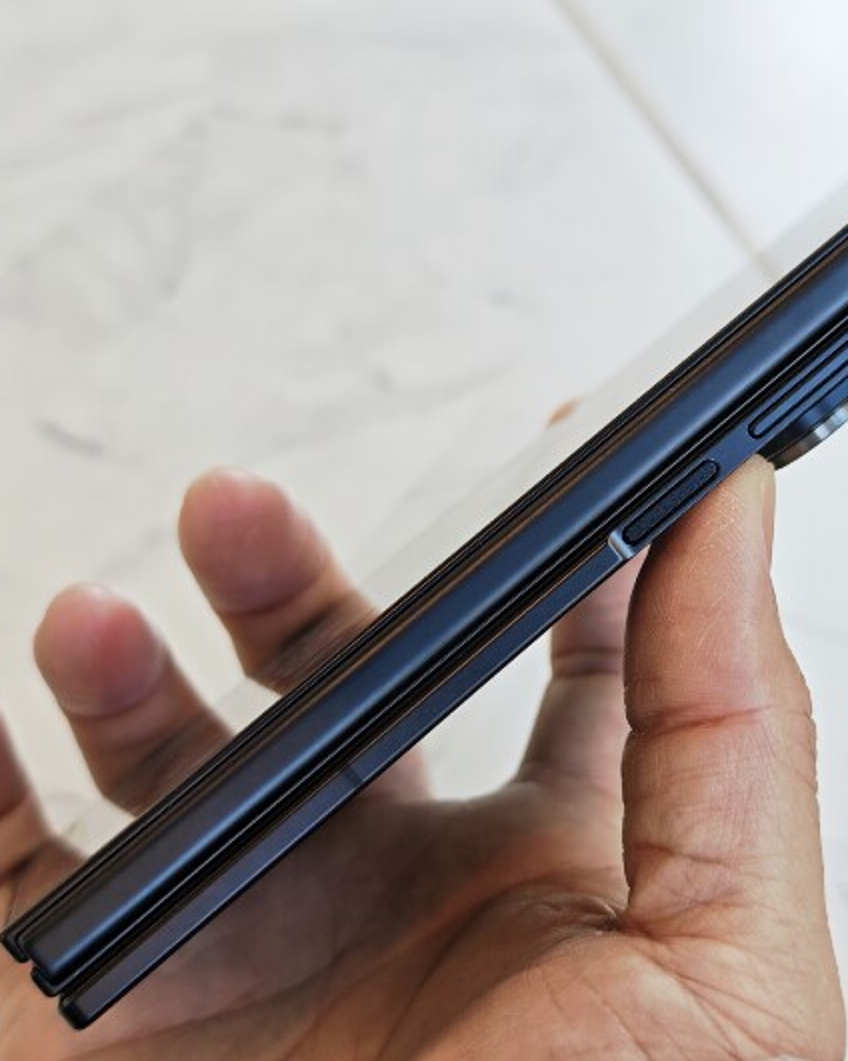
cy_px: 522
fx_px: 1914
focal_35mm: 61
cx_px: 504
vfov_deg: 31.0
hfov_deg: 24.9
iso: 50
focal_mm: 8.72
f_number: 1.63
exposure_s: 1/187
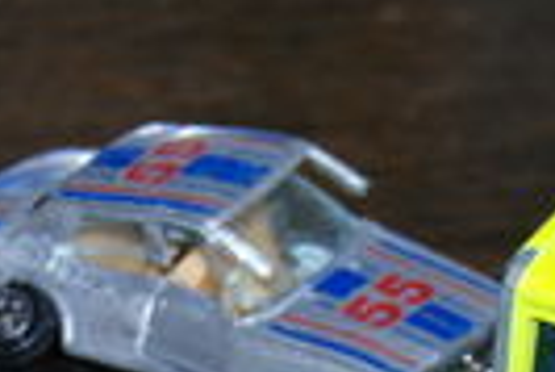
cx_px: 434
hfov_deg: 8.9
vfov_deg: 5.8
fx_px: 3565
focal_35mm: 231
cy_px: 685
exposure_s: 1/60
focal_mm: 32
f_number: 4.5
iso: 200
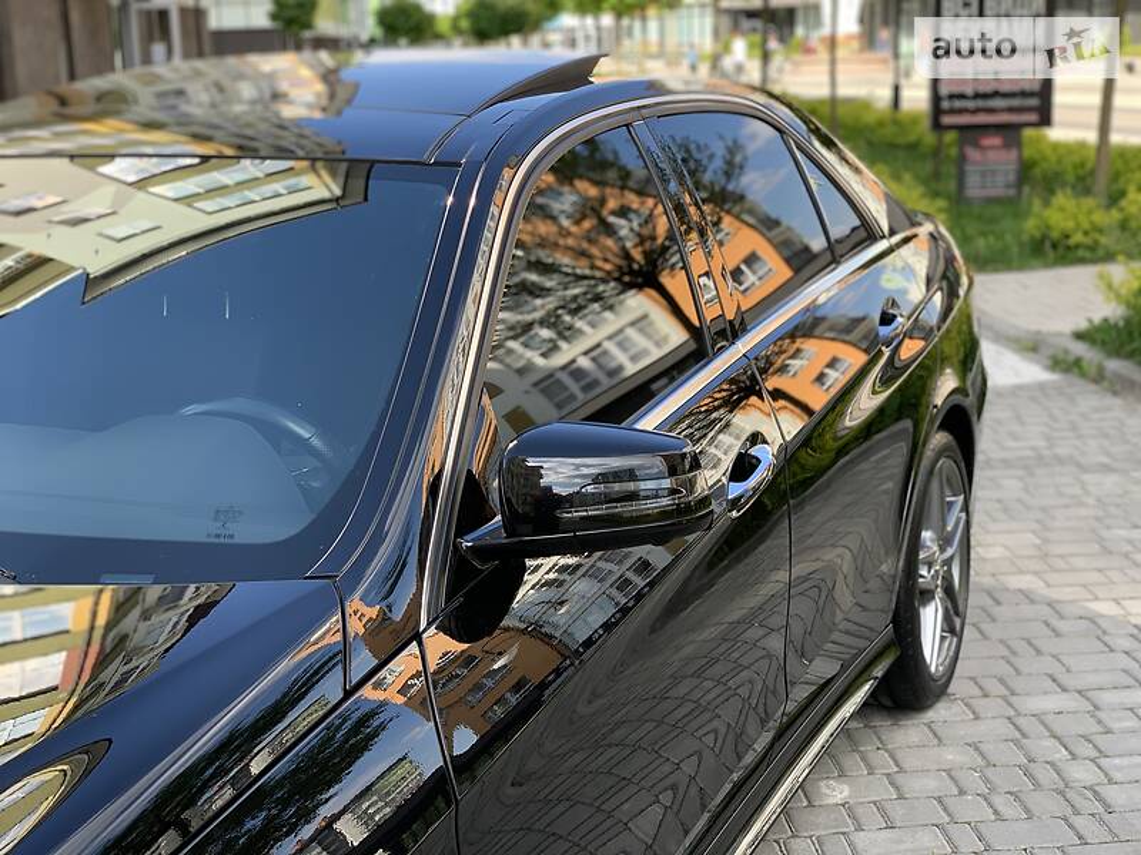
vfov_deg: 28.0
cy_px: 428
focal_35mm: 52
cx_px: 570
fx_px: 1714
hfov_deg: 36.8
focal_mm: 6
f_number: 2.4
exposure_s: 1/152
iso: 16
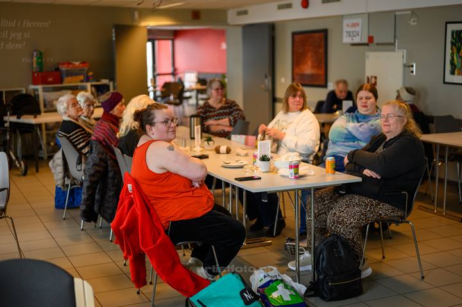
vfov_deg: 27.0
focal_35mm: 50
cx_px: 231
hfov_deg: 39.6
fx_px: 641
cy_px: 154
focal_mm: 50
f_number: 1.8
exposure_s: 1/125
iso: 125
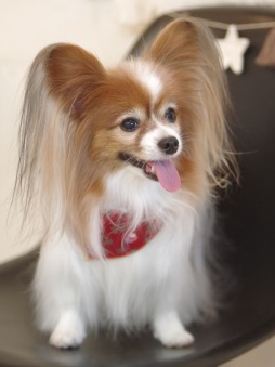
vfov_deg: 21.1
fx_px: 986
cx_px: 141
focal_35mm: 93
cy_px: 160
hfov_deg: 15.9
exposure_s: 1/100
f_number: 2.8
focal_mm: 55
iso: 1600
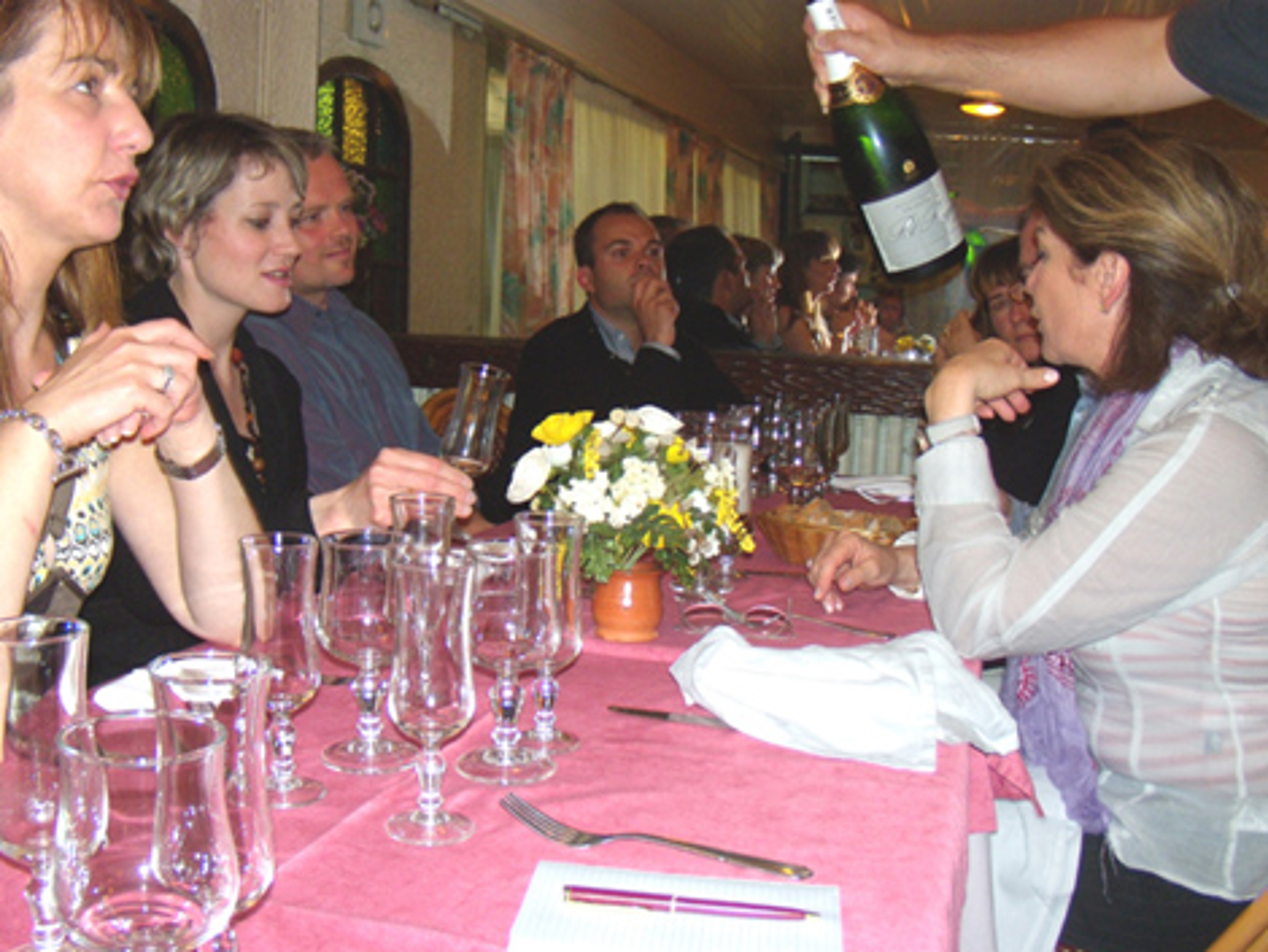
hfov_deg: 51.3
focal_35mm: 36
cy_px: 476
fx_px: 1319
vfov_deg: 39.7
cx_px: 634
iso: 200
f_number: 3.6
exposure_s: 1/30
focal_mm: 6.4
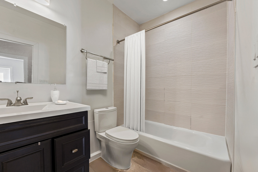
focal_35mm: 14
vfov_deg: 81.2
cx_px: 129
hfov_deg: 104.3
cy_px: 86
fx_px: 100
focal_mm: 14
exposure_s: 1/1.67
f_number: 9
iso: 200
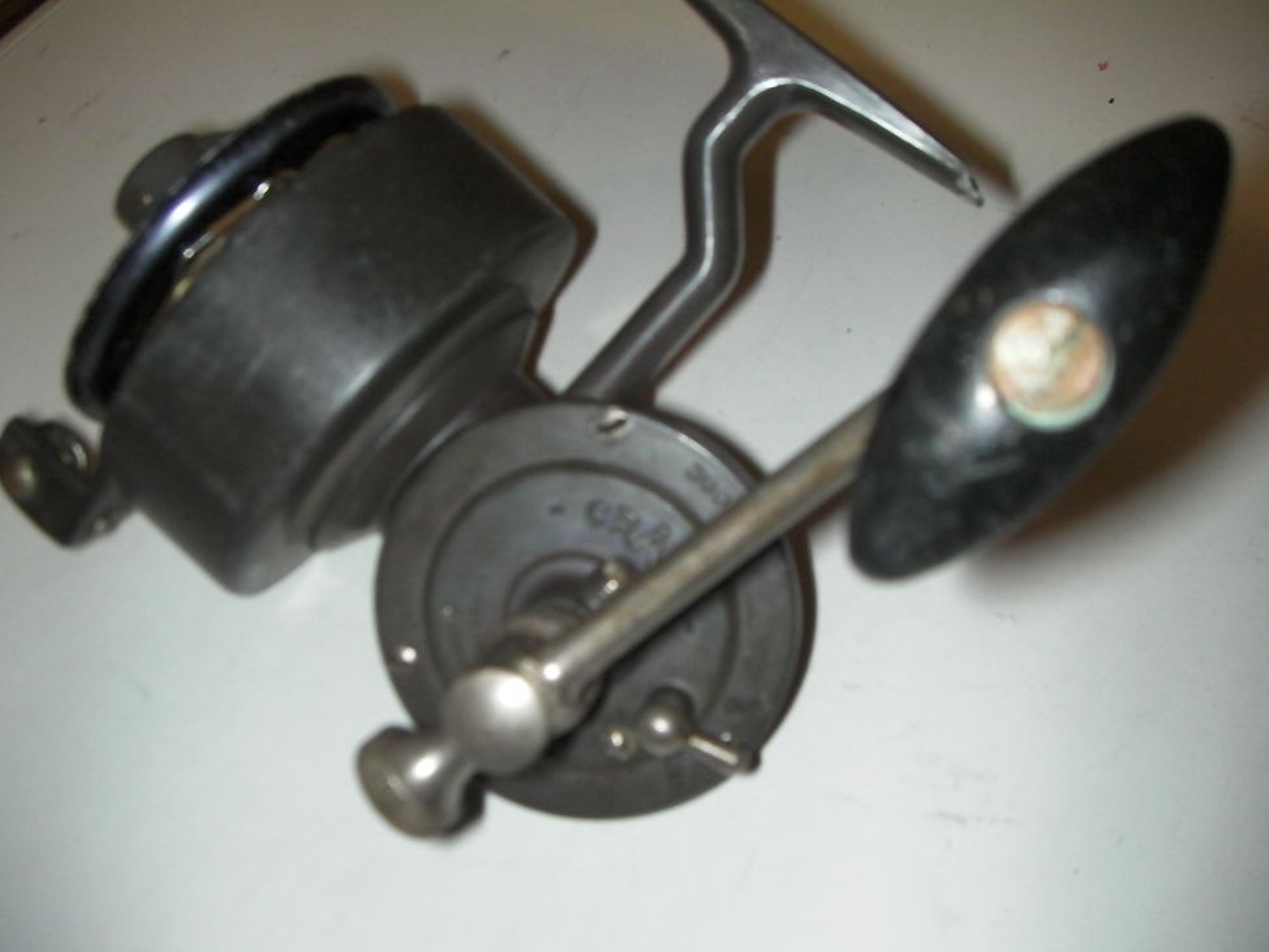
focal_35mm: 39
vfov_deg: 36.8
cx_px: 641
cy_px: 481
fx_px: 1430
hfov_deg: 47.9
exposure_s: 1/30
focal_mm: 6.3
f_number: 3.5
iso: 200
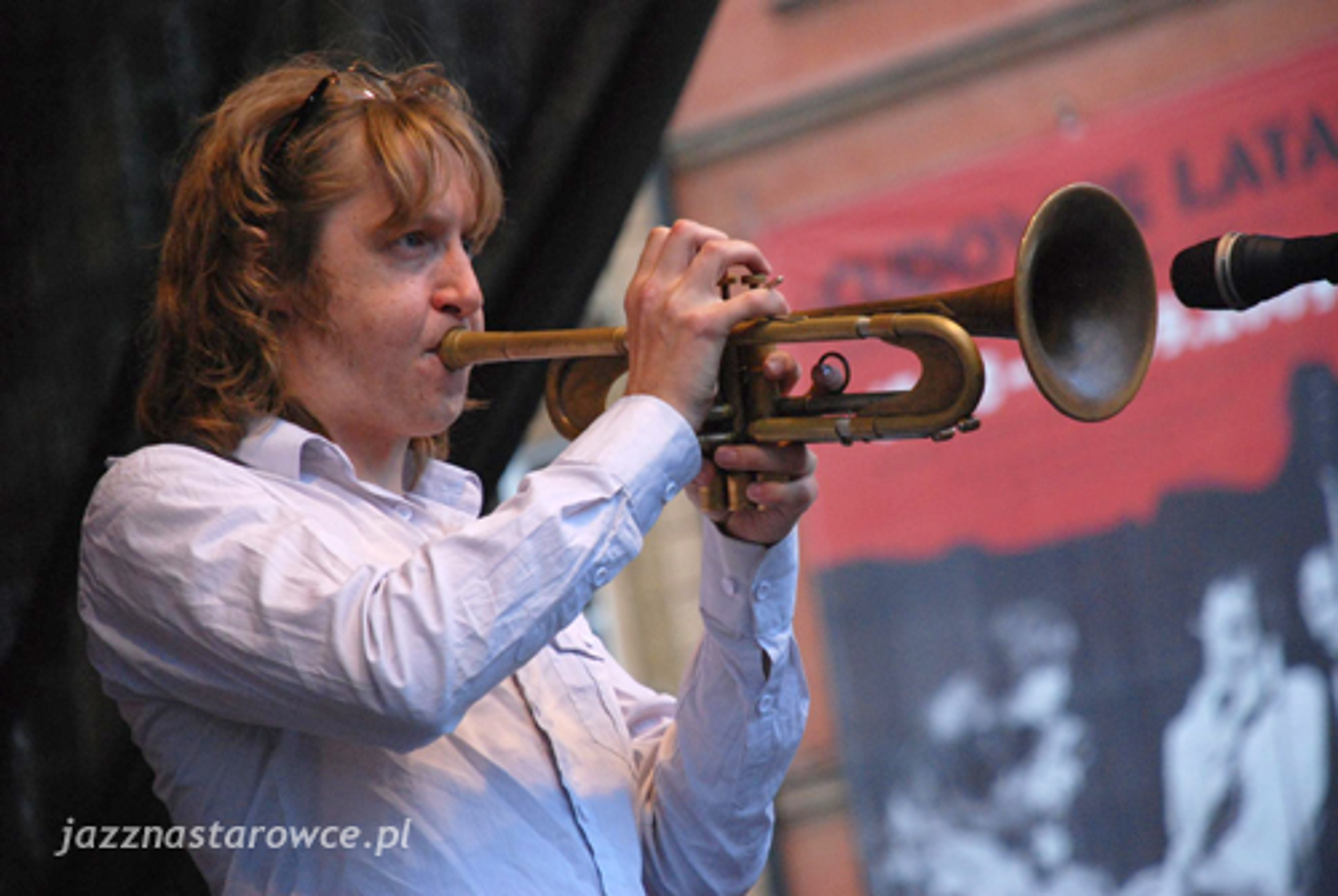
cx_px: 669
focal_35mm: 202
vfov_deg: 6.8
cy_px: 448
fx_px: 7537
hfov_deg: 10.1
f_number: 5.6
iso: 1000
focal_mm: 135
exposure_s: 1/160
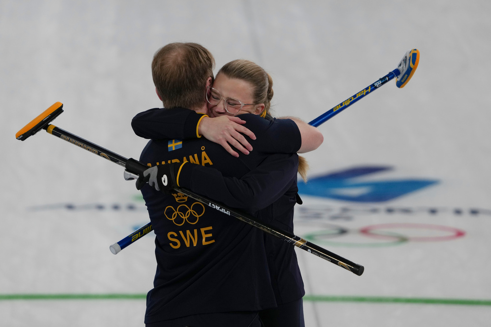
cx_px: 246
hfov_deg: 5.3
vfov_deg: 3.5
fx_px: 5292
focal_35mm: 388
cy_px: 164
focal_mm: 388
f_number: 6.3
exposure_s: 1/1600
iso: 1600
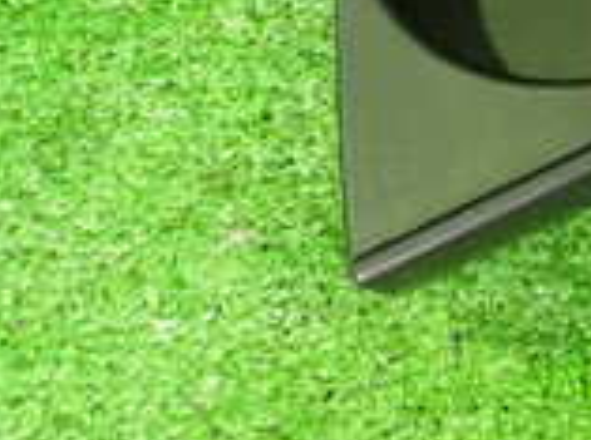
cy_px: -248
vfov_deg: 12.1
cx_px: 975
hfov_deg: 15.4
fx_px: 1959
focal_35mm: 115
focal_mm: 5.4
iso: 800
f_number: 2.3
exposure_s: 1/25
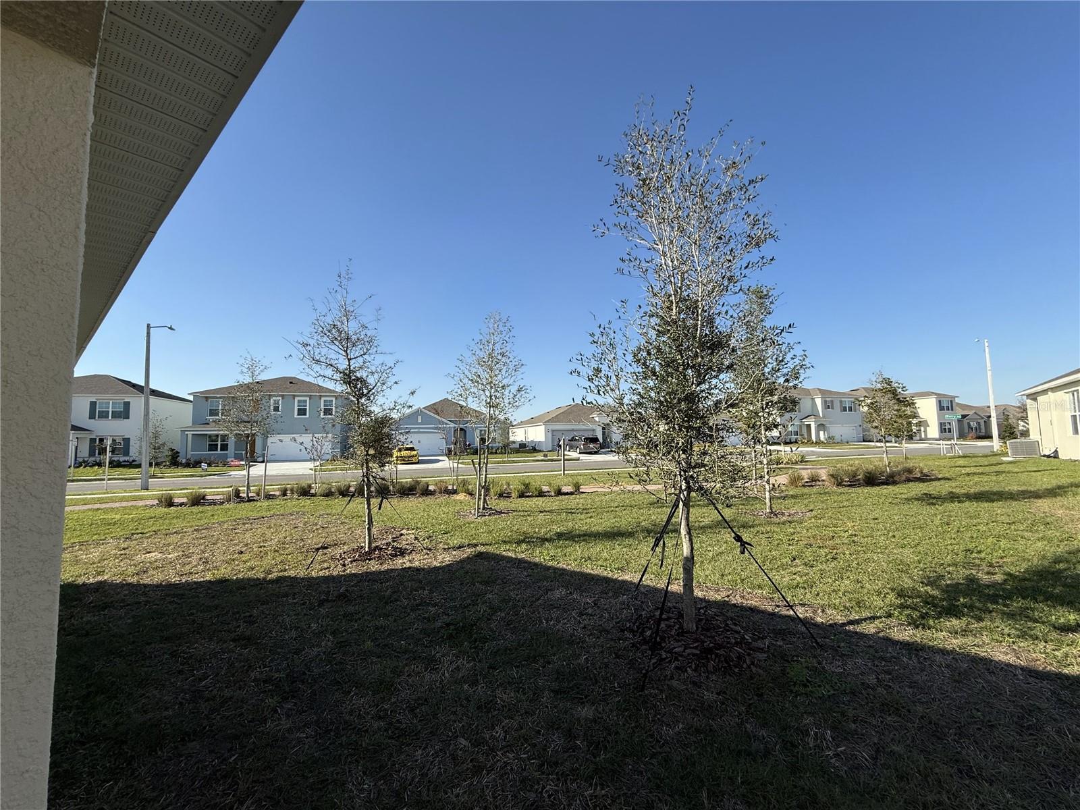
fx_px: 437
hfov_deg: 102.1
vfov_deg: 85.7
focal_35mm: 14
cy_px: 405
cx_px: 540
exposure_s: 1/1901
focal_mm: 2.22
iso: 50
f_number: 2.2
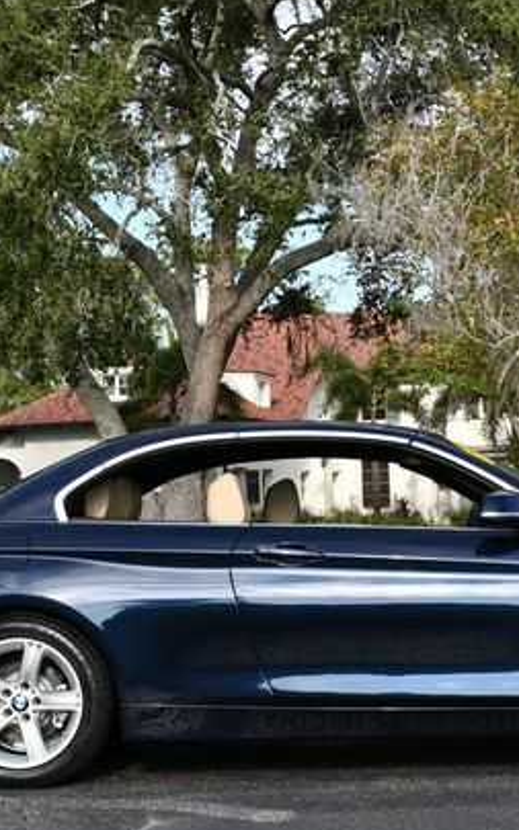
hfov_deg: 18.3
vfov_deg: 29.0
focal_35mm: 71
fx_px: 1607
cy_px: 414
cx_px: 355
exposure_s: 1/250
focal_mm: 22
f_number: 8
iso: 160
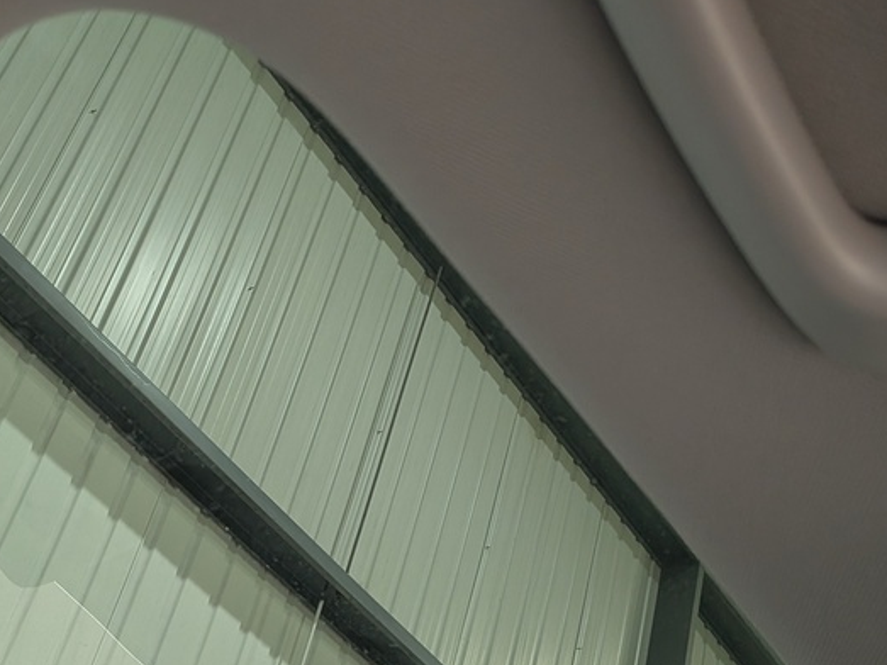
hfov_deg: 39.5
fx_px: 1204
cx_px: 239
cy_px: 633
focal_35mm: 47
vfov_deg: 29.3
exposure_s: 1/50
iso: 131
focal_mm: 4.53
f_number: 1.7
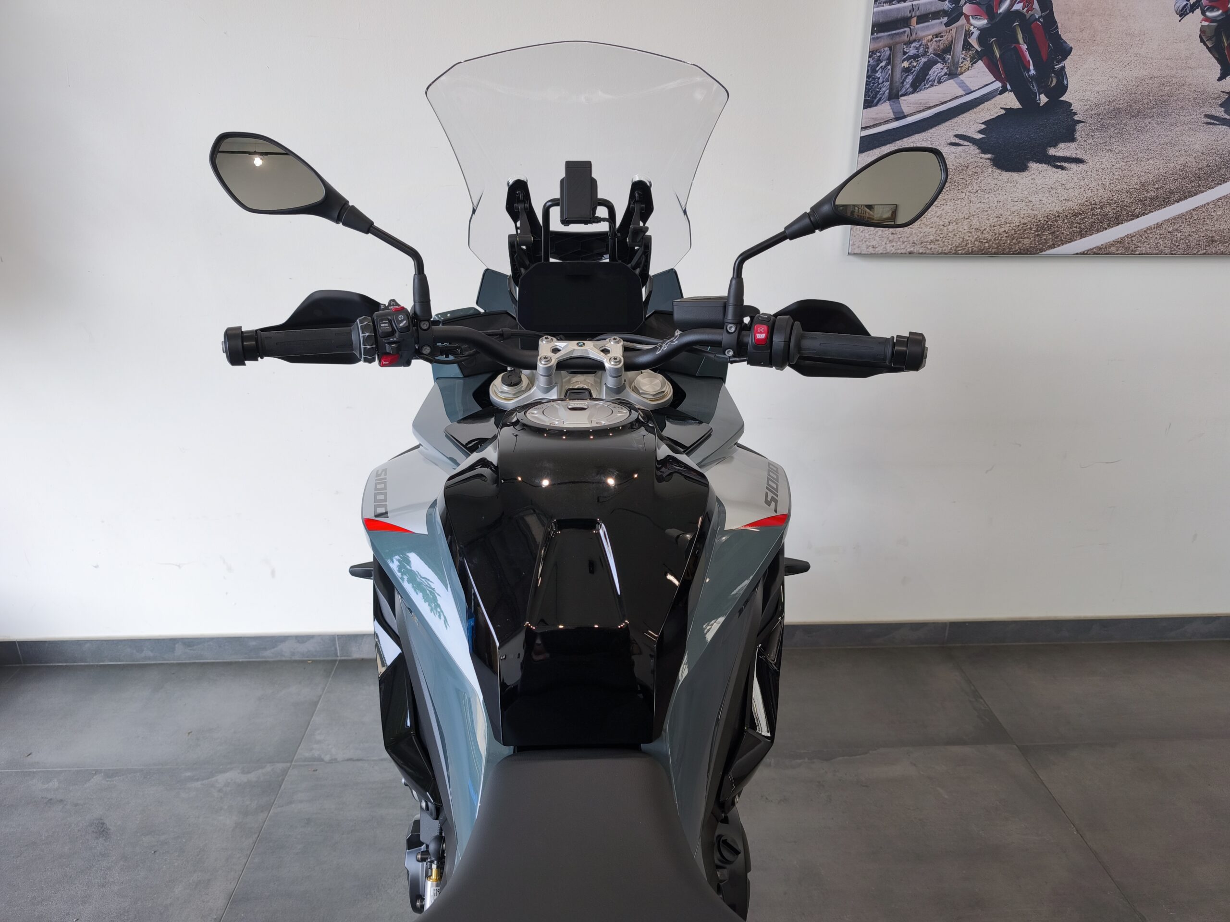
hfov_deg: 73.9
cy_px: 461
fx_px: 817
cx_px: 615
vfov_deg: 58.9
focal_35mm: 23
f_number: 1.6
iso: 50
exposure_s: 1/133
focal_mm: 6.57
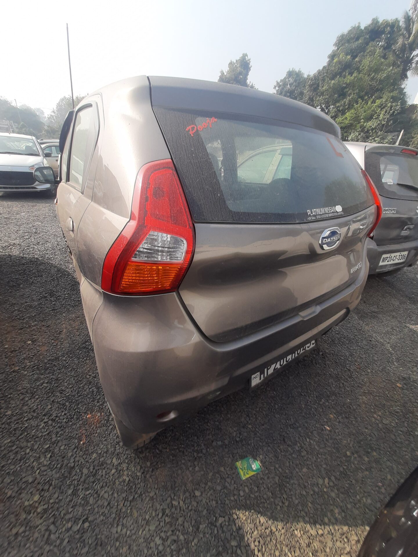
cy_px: 278
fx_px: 209
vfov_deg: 106.2
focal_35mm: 13
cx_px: 209
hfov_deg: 89.9
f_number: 2.2
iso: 40
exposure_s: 1/717
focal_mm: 1.42
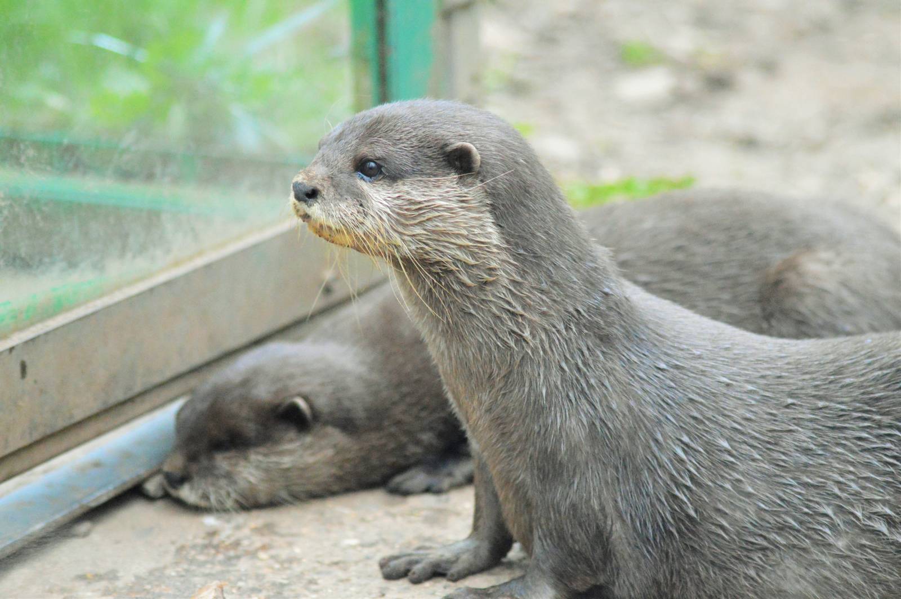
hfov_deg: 12.5
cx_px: 450
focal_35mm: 165
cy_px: 300
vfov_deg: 8.3
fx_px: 4126
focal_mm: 110
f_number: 4
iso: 6400
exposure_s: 1/3200
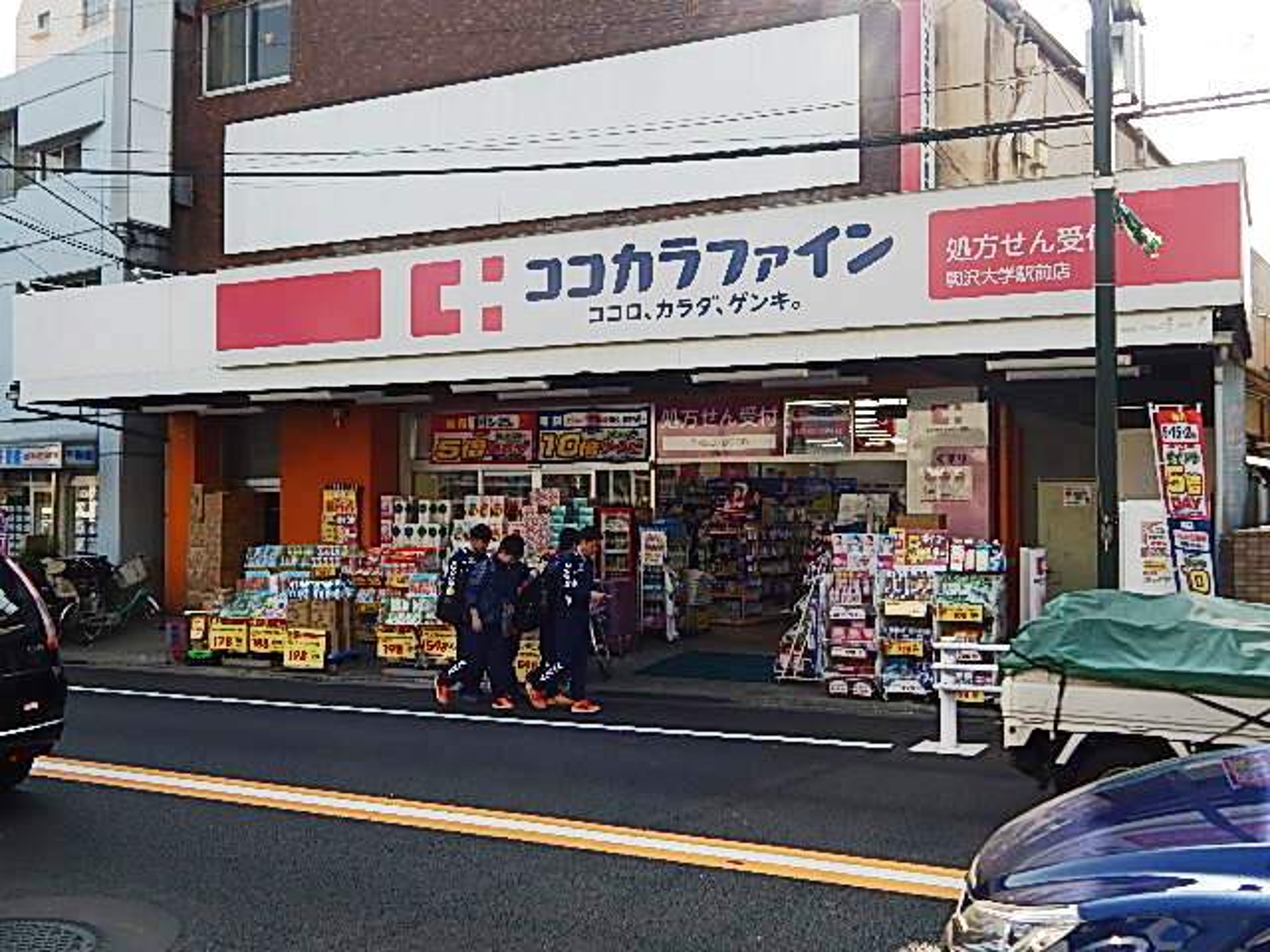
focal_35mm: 35
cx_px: 635
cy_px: 476
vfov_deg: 40.7
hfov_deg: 52.6
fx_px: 1284
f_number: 3.3
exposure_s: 1/640
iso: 125
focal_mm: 6.1
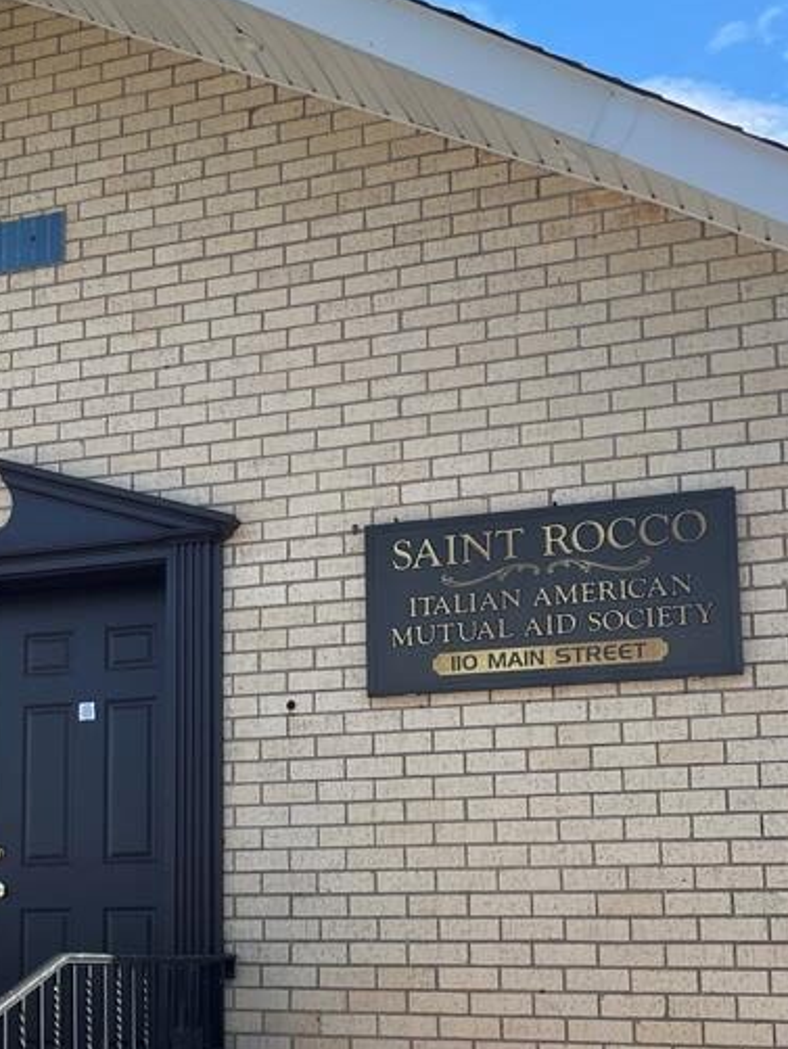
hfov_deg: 27.0
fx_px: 1607
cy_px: 723
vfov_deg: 35.7
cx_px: 153
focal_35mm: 53
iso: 32
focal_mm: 4.2
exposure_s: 1/1247
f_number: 1.6
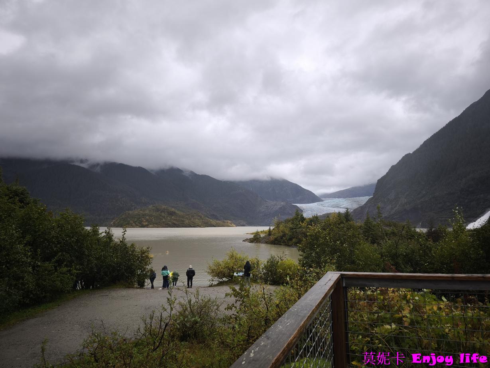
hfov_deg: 73.9
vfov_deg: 58.9
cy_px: 184
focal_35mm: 23
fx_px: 326
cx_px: 245
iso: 64
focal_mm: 6.57
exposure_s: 1/120
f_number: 1.6
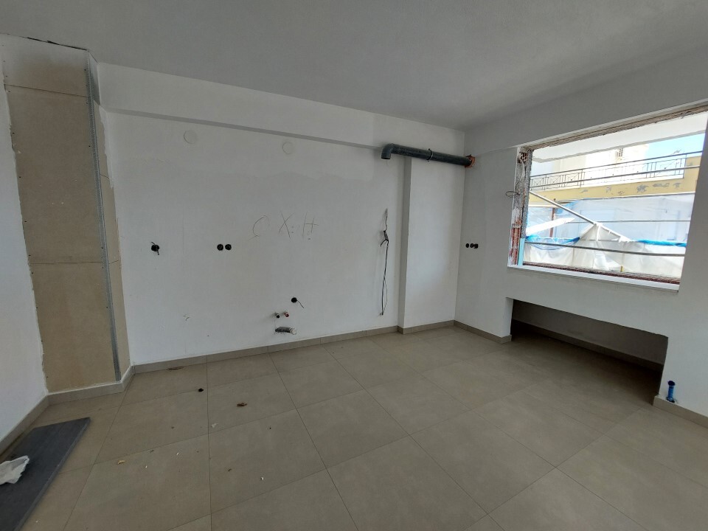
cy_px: 266
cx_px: 354
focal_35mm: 13
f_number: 2.2
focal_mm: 1.74
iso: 50
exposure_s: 1/190
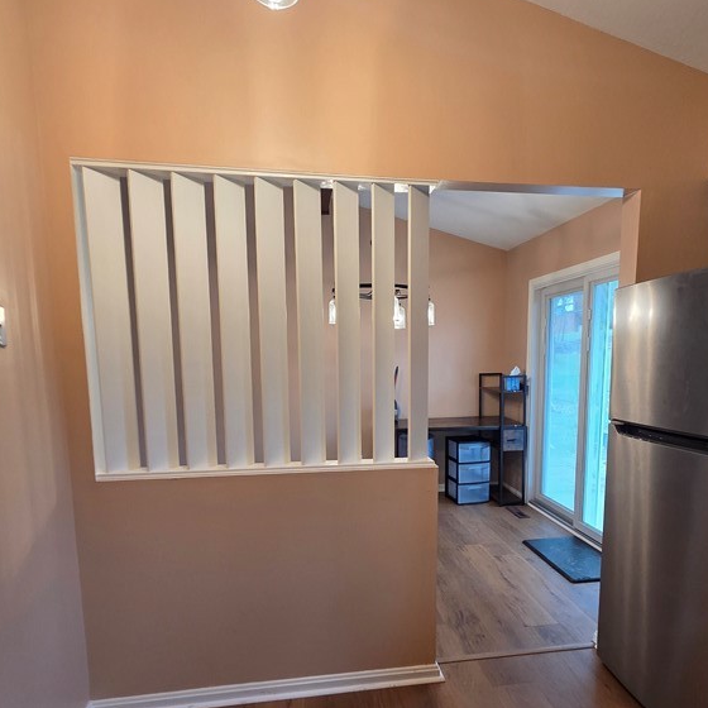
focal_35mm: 21
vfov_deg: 71.3
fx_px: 486
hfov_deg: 71.9
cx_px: 398
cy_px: 430
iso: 200
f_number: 2.2
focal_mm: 2.2
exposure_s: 1/60
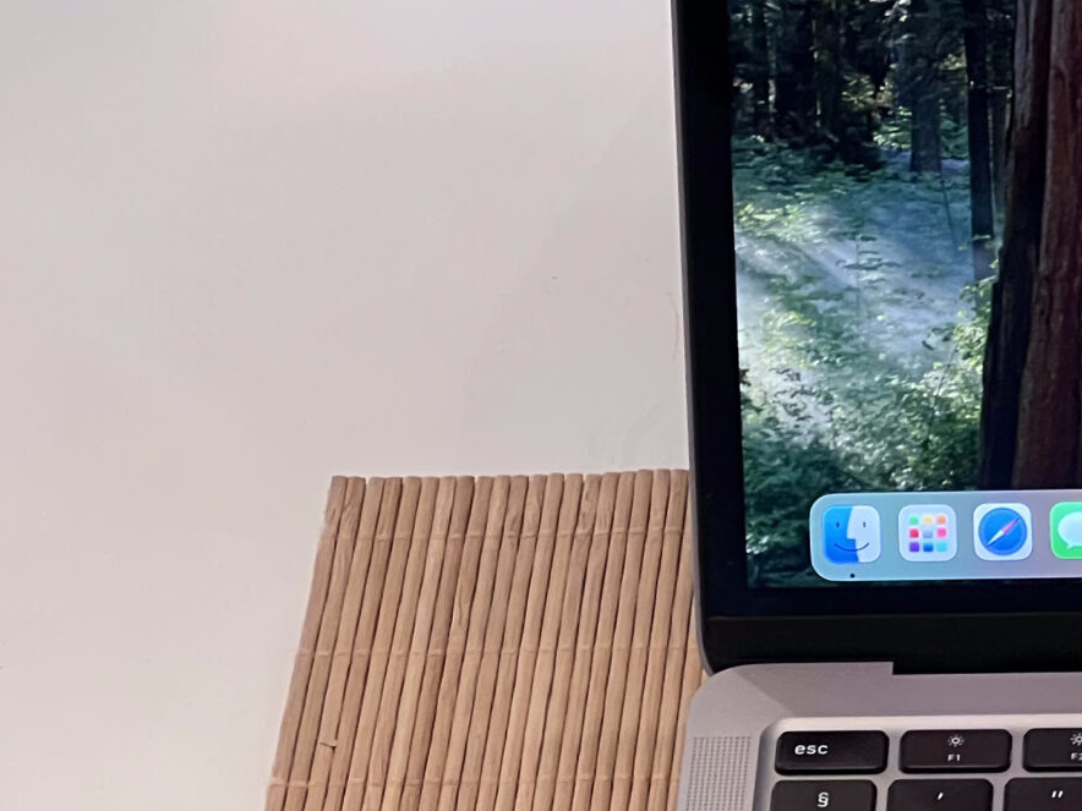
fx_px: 6970
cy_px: 522
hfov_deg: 8.7
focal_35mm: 223
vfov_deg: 6.7
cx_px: 1540
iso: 320
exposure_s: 1/60
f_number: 2.8
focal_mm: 9
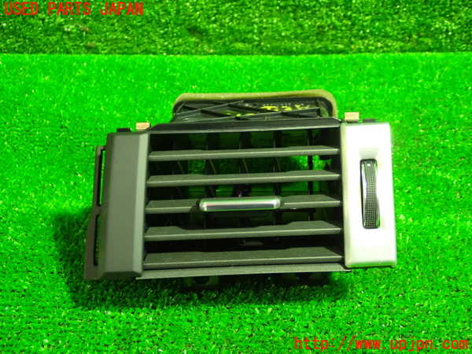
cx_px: 236
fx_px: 559
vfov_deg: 35.1
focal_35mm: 41
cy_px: 177
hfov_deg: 45.8
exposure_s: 1/30
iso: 1250
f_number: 2.8
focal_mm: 7.31
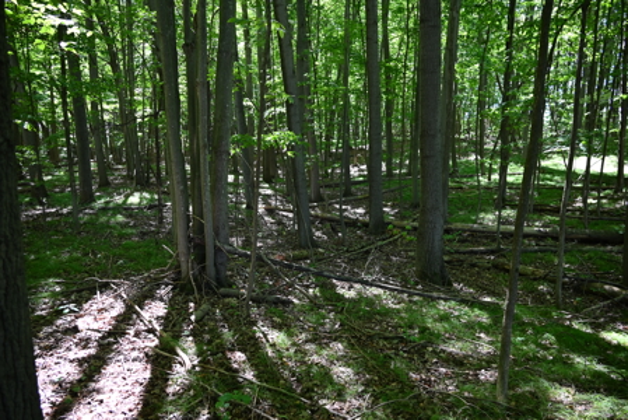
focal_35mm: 24
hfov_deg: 73.7
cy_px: 210
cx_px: 314
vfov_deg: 53.2
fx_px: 419
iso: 560
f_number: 4
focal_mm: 24
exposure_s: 1/125
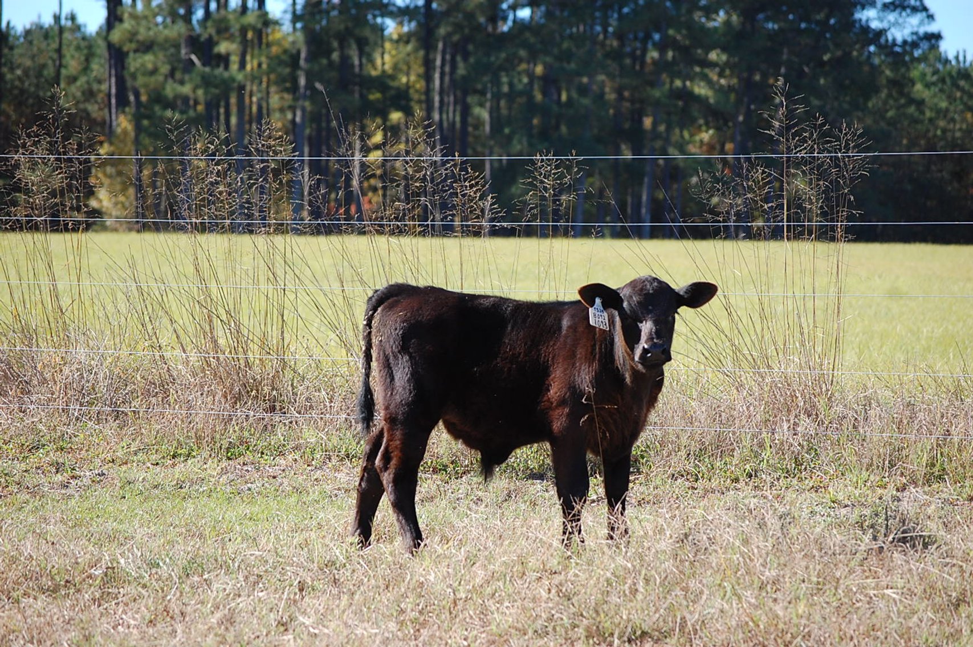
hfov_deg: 13.7
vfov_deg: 9.1
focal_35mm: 150
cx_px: 486
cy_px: 324
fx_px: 4051
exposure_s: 1/500
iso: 320
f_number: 5.6
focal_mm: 100
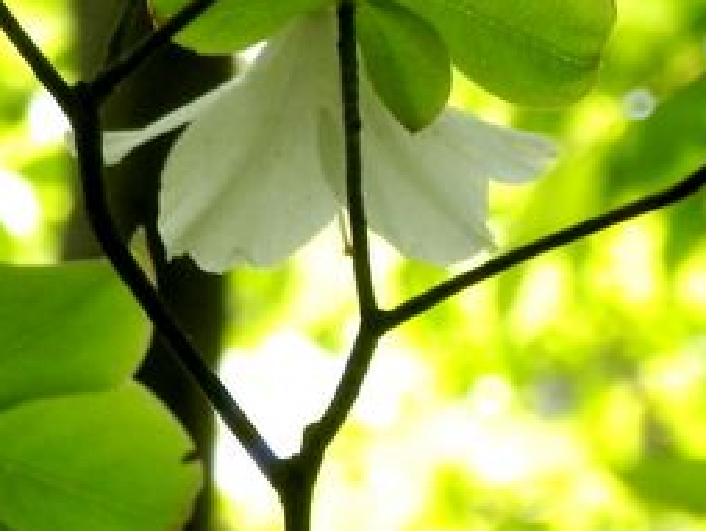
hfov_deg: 4.1
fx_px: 9901
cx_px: 200
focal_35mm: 485
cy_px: -286
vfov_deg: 3.1
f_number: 5.5
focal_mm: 27.5
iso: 200
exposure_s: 1/100
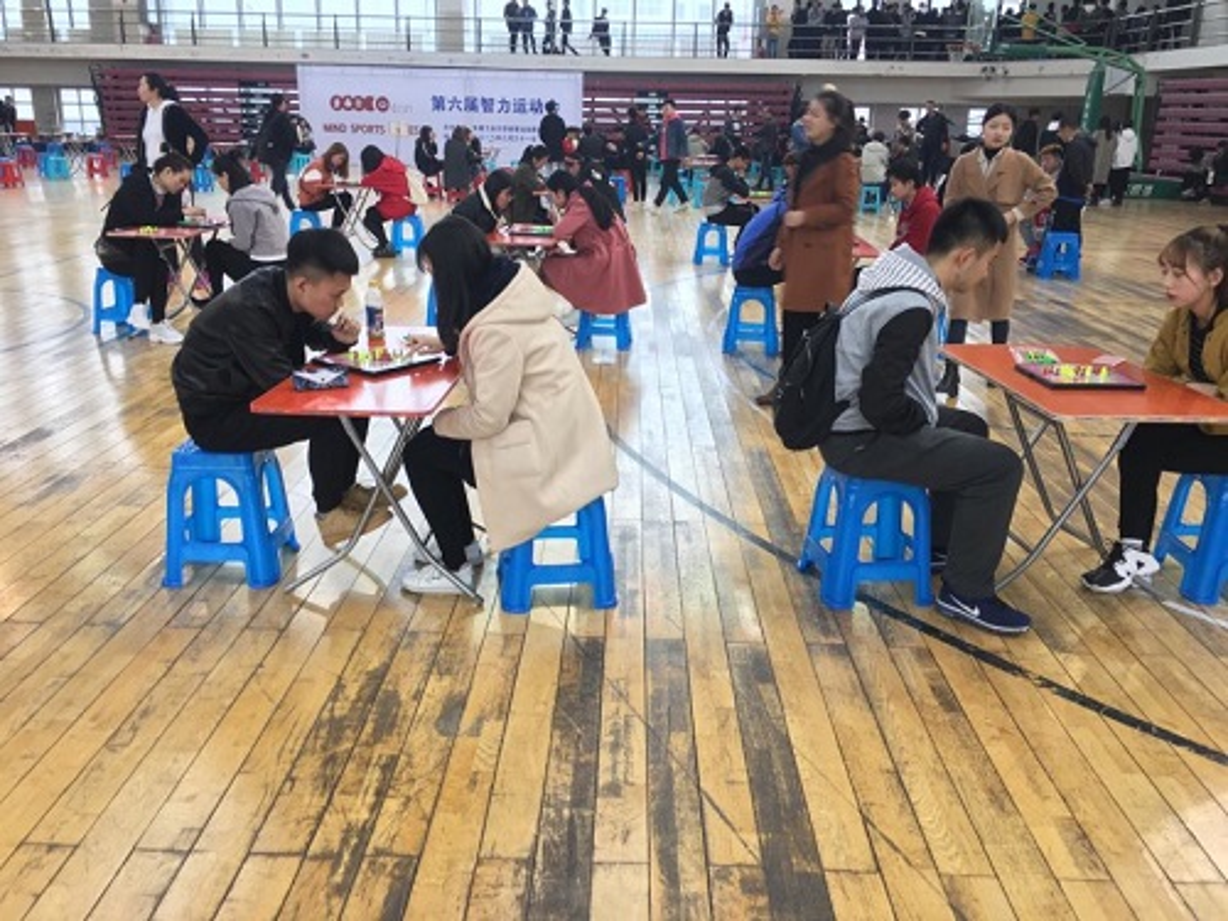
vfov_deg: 48.2
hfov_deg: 61.7
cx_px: 614
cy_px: 460
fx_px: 1029
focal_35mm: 29
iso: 32
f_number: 2.2
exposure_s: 1/33
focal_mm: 4.15
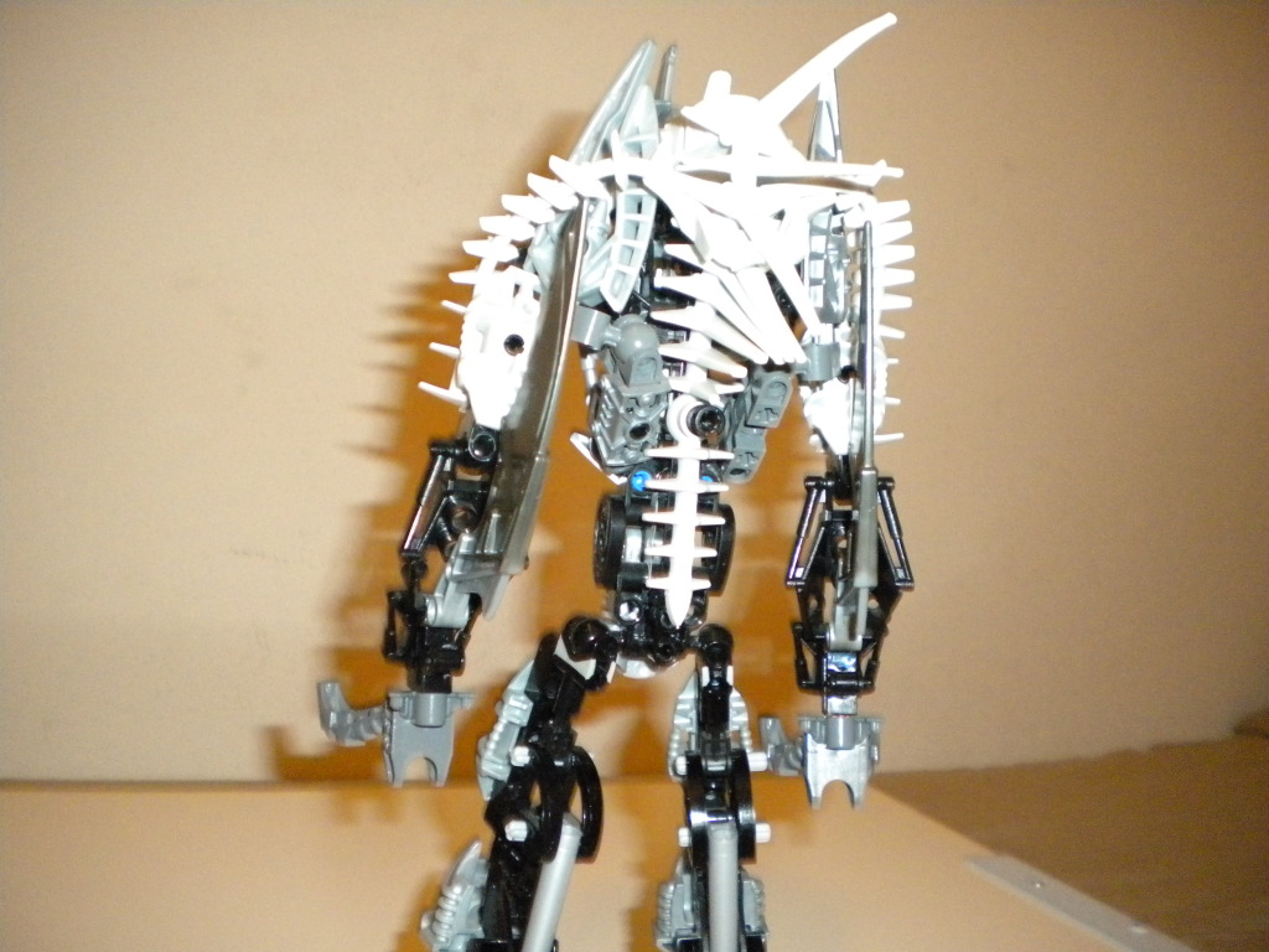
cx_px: 634
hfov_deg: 52.6
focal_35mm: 35
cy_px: 476
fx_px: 1283
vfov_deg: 40.7
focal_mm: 6.3
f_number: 3.1
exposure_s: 1/30
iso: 800
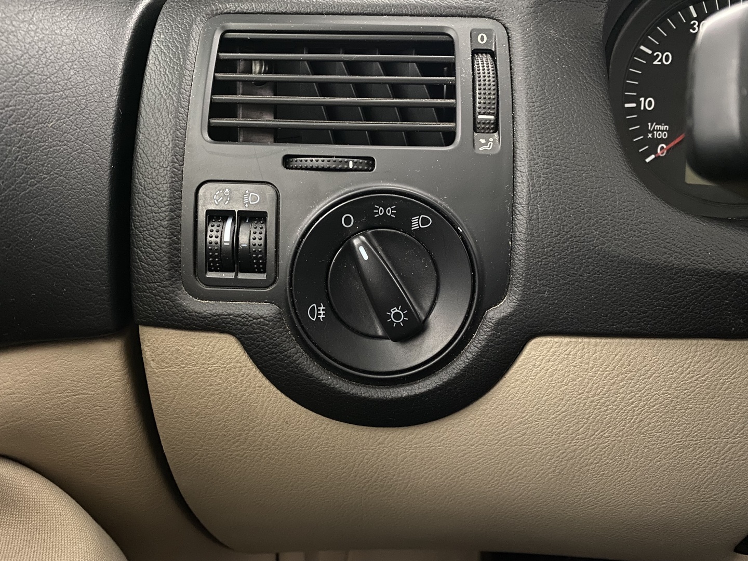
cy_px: 280
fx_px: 562
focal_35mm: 26
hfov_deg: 67.3
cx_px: 374
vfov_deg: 53.1
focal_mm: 4.25
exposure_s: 1/25
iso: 1250
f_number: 1.8
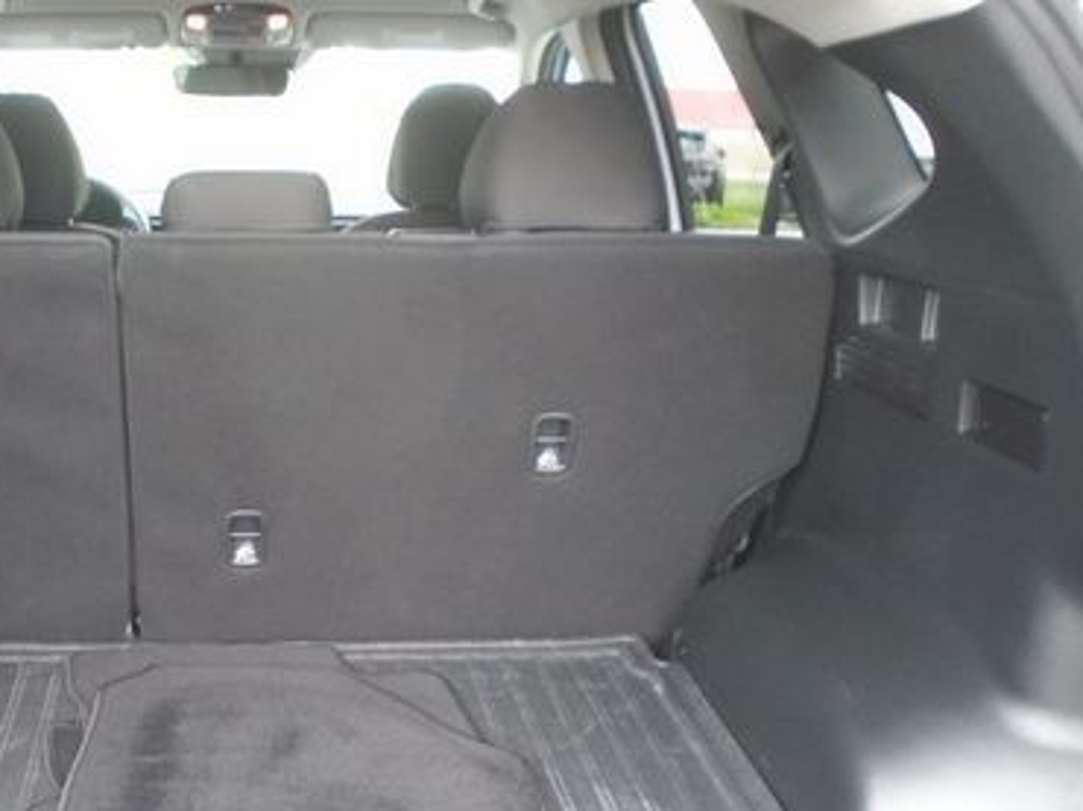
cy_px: 609
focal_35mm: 45
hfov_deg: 40.8
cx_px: 261
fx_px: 1407
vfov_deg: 31.6
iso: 200
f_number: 3.2
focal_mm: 4.6
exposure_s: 1/30
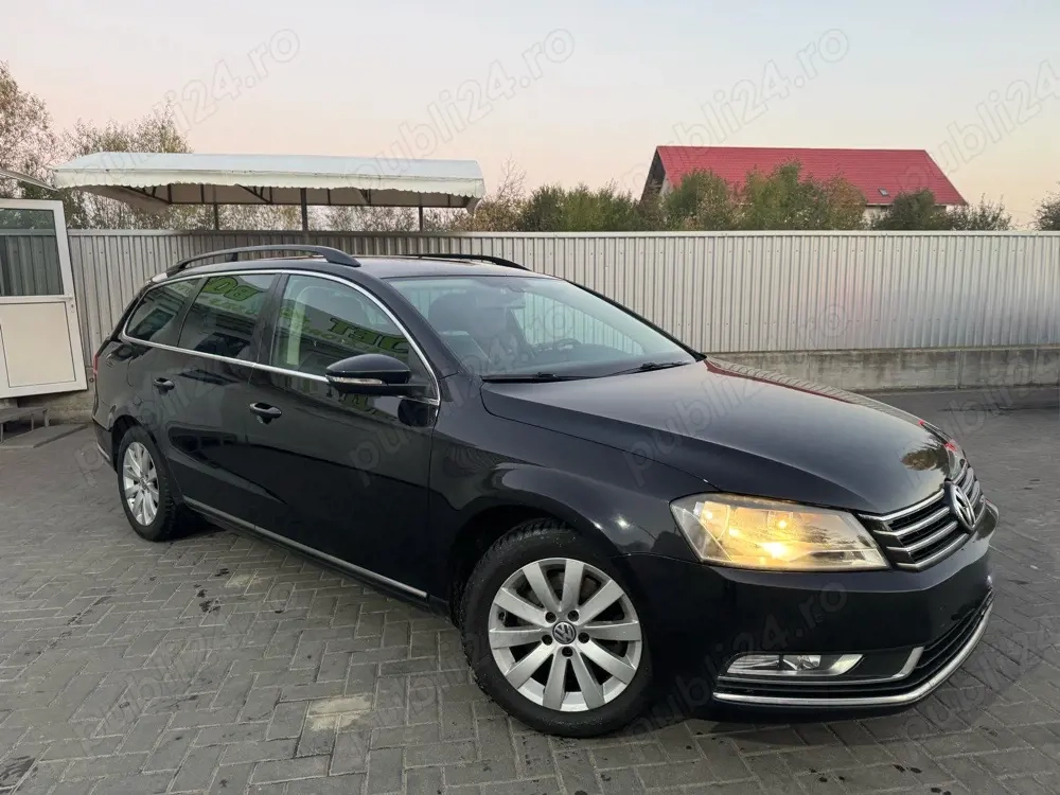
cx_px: 530
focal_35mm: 24
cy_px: 398
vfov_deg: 56.8
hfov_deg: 71.6
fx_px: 735
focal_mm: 6.76
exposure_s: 1/50
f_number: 1.78
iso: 160
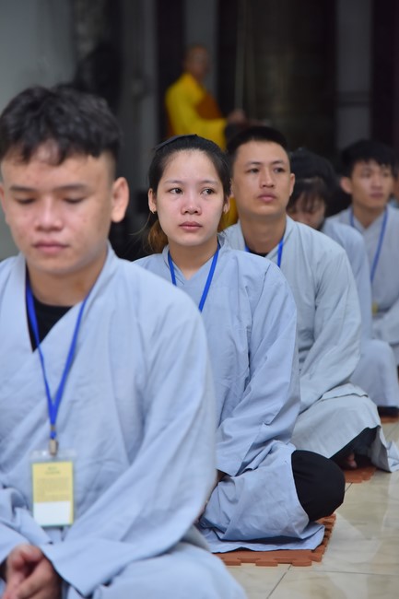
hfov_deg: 12.2
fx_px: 1863
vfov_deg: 18.3
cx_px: 200
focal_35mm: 112
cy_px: 300
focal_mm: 112
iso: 1250
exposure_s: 1/160
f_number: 4
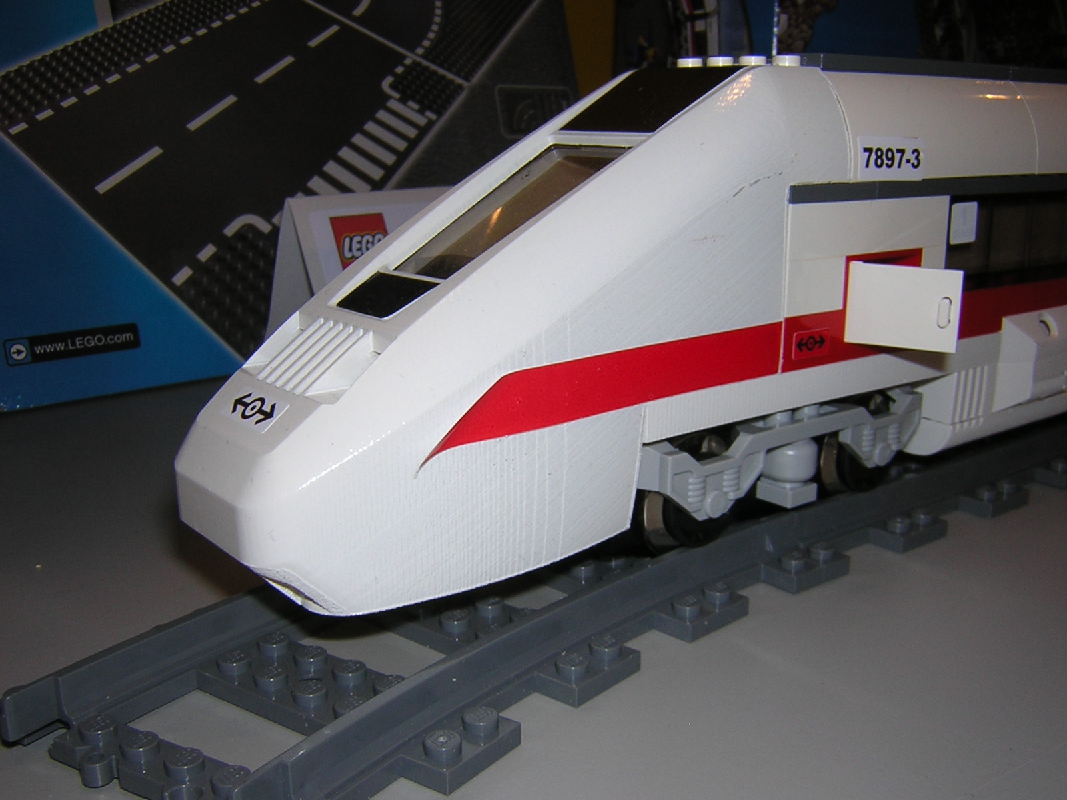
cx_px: 534
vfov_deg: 39.7
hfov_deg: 51.4
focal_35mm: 36
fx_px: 1110
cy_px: 400
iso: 100
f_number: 5.2
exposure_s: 1/60.1
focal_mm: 4.7
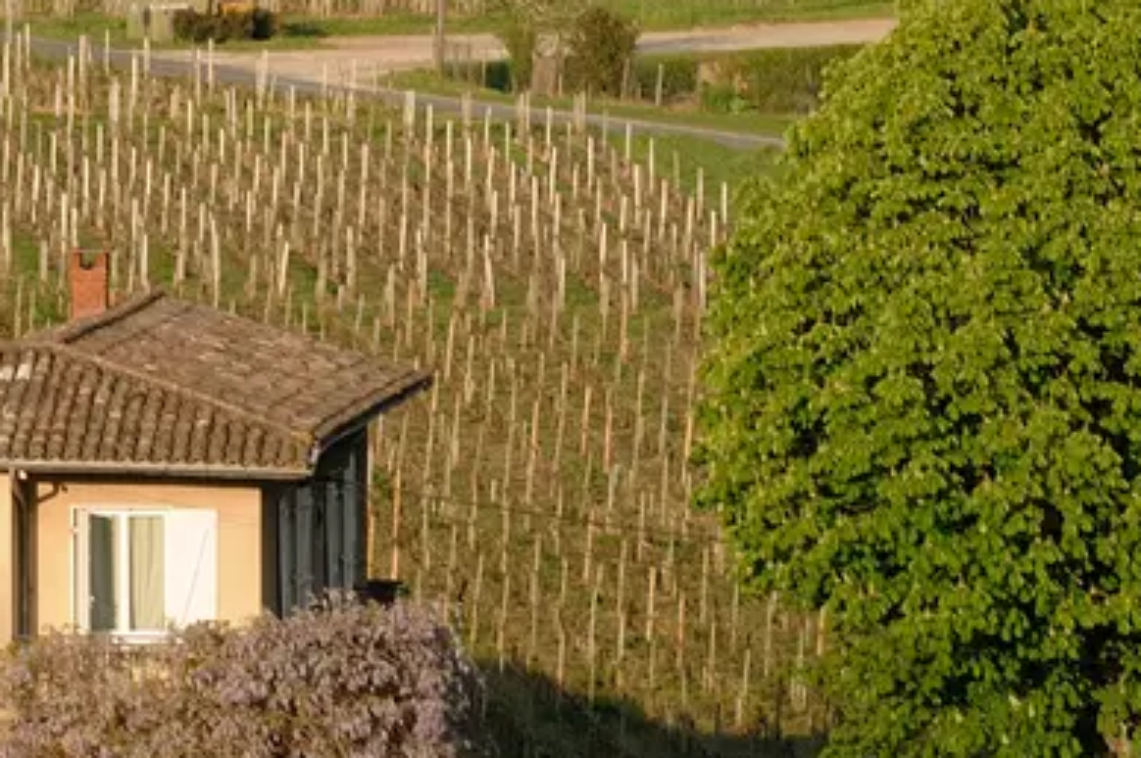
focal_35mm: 627
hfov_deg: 3.3
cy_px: 289
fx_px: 19841
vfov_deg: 2.2
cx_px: 32
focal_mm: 135
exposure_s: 1/160
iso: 400
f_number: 16
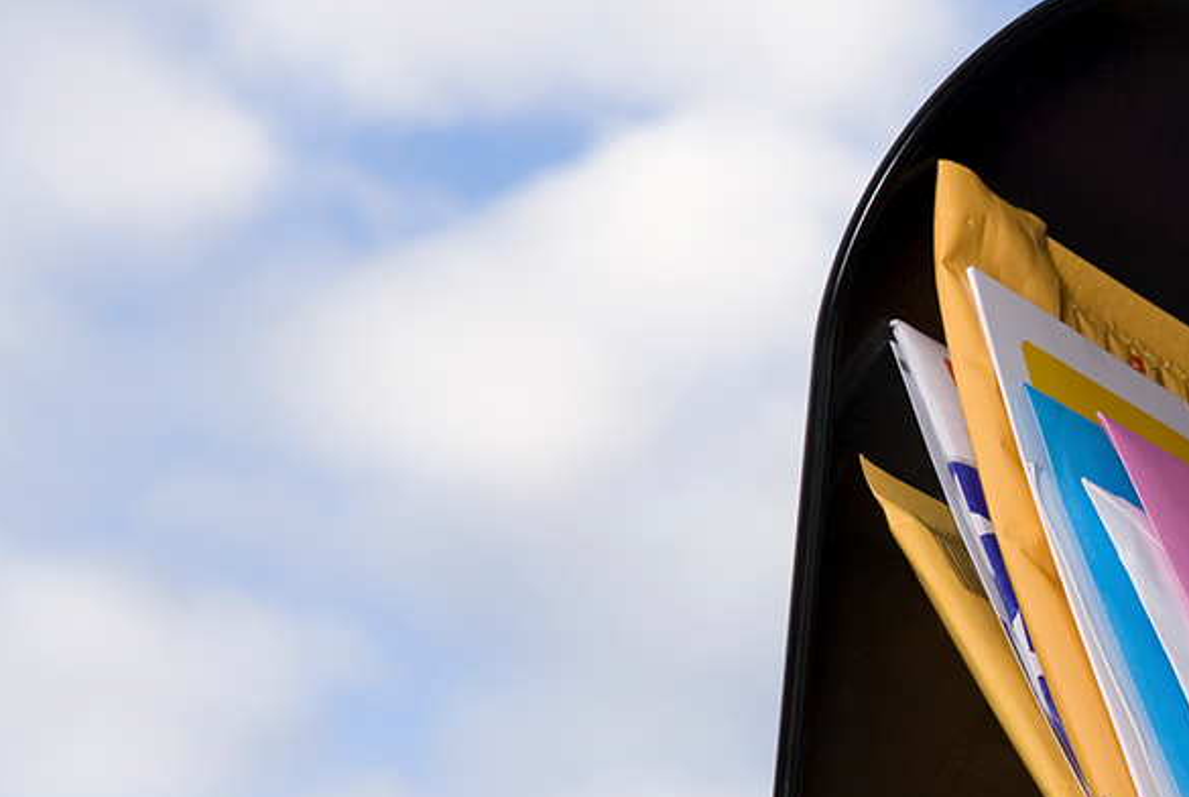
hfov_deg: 15.9
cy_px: 659
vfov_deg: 11.1
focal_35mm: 123
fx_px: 4069
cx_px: 1451
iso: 100
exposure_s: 1/125
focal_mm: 32
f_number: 5
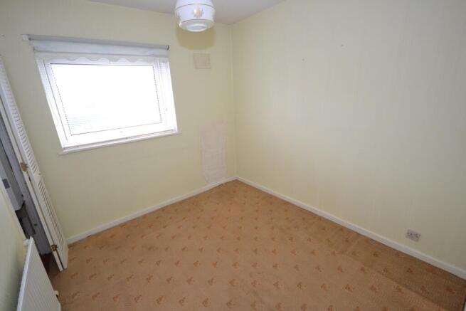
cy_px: 156
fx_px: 194
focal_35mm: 15
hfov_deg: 100.4
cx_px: 233
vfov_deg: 77.4
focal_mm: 10
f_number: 4
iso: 900
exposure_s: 1/60
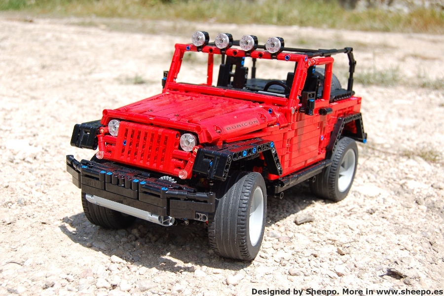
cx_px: 222
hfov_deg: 42.3
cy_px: 148
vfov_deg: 28.9
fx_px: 573
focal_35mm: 46
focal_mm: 31
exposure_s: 1/500
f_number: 5.6
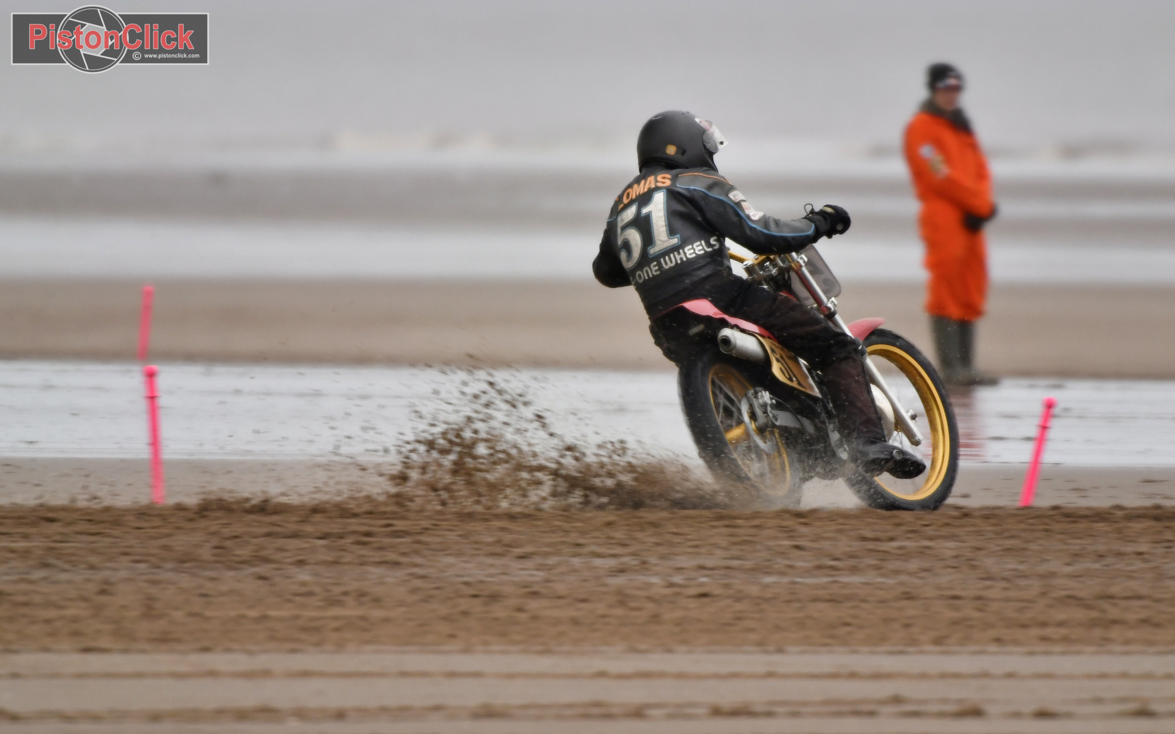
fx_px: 26960
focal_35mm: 842
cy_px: 387
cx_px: 587
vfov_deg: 1.6
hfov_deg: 2.5
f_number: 5.6
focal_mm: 550
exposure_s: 1/320
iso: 800
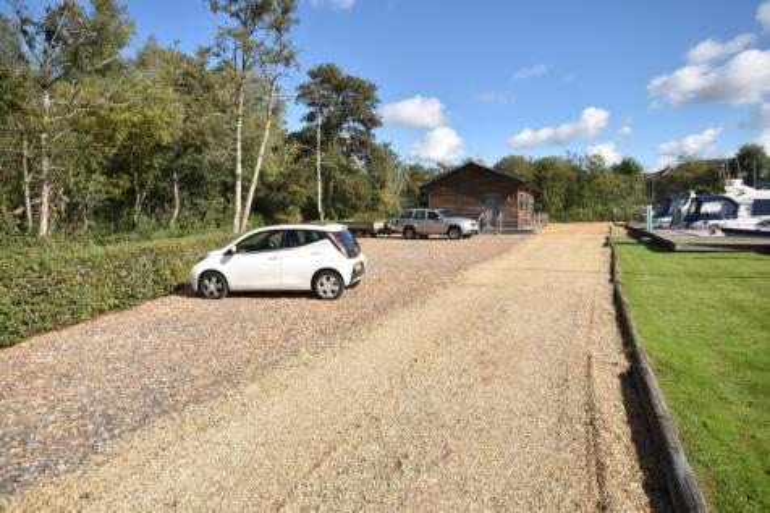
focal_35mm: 21
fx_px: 449
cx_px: 385
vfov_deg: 59.5
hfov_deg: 81.2
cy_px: 256
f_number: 9
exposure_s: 1/320
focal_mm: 14
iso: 200
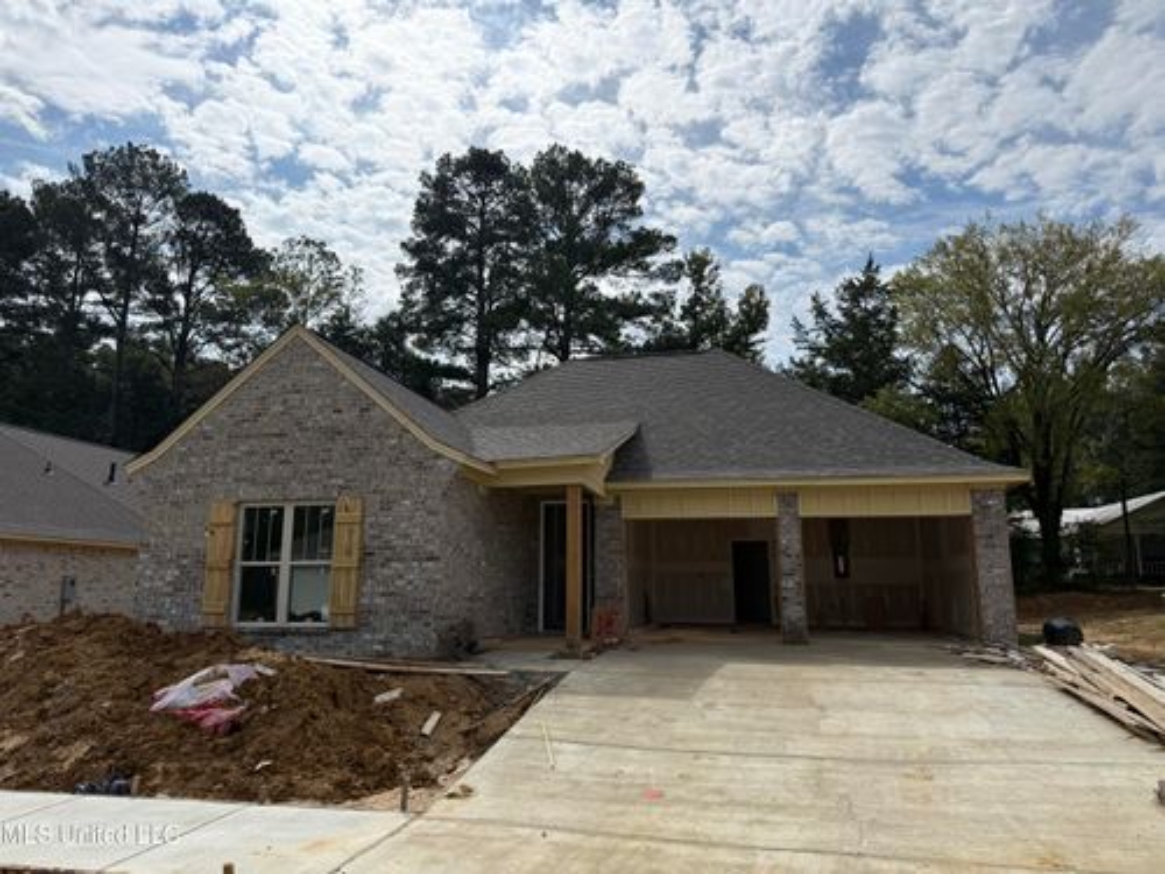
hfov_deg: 71.6
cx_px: 582
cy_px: 437
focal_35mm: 24
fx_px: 808
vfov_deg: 56.8
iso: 100
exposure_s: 1/14286
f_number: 1.78
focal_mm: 6.76
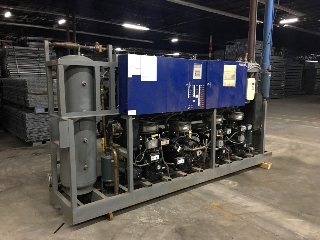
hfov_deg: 61.7
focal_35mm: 29
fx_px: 268
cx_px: 160
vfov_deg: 48.2
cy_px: 120
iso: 100
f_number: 2.2
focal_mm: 4.15
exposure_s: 1/4
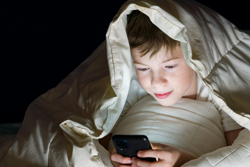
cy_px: 84
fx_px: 938
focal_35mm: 135
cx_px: 125
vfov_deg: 10.2
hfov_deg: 15.2
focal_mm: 90
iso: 160
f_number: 3.5
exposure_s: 1/5
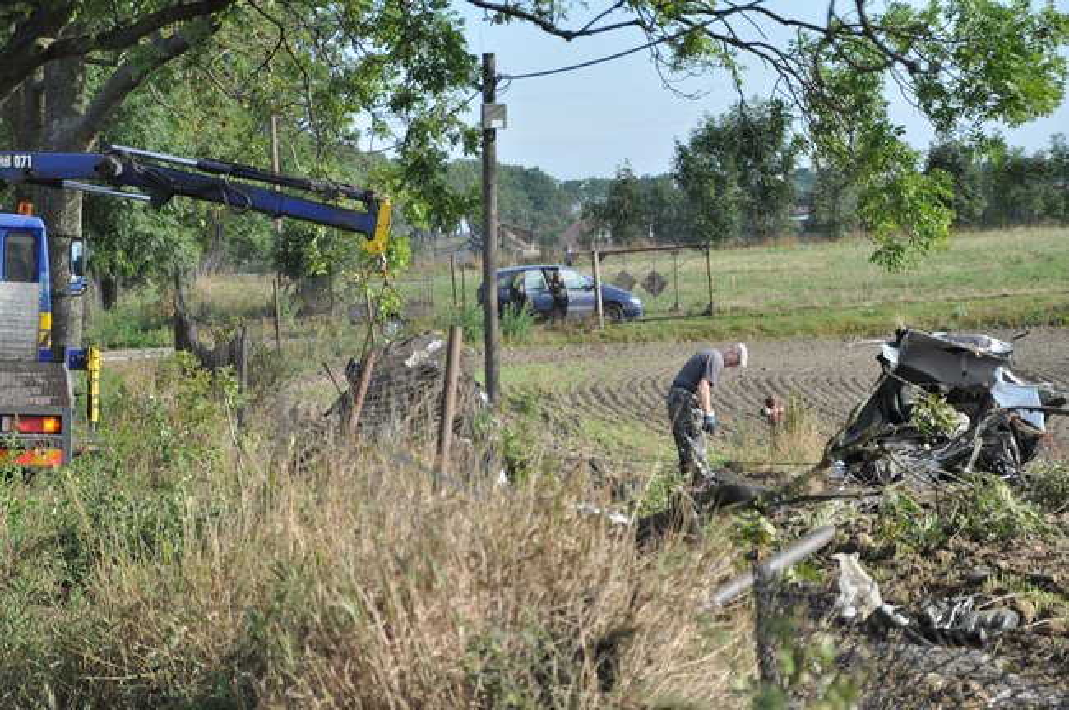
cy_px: 355
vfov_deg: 14.0
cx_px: 534
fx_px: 2892
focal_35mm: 98
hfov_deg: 20.9
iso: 1600
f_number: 6.3
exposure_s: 1/4000
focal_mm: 65
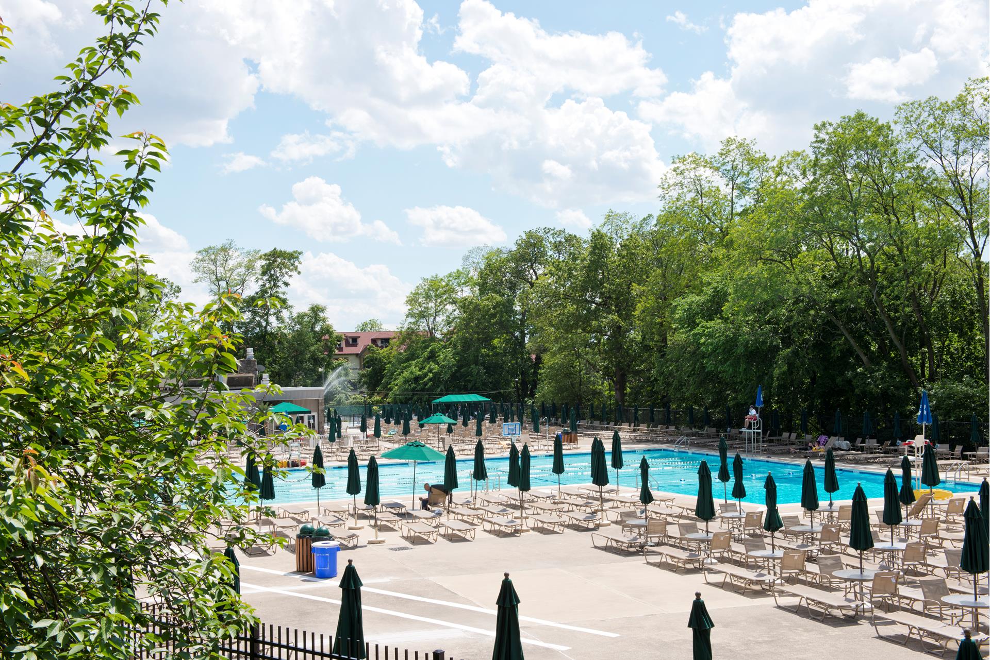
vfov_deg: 30.5
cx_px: 495
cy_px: 330
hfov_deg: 44.5
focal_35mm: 44
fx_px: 1210
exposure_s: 1/200
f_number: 10
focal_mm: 44
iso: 200
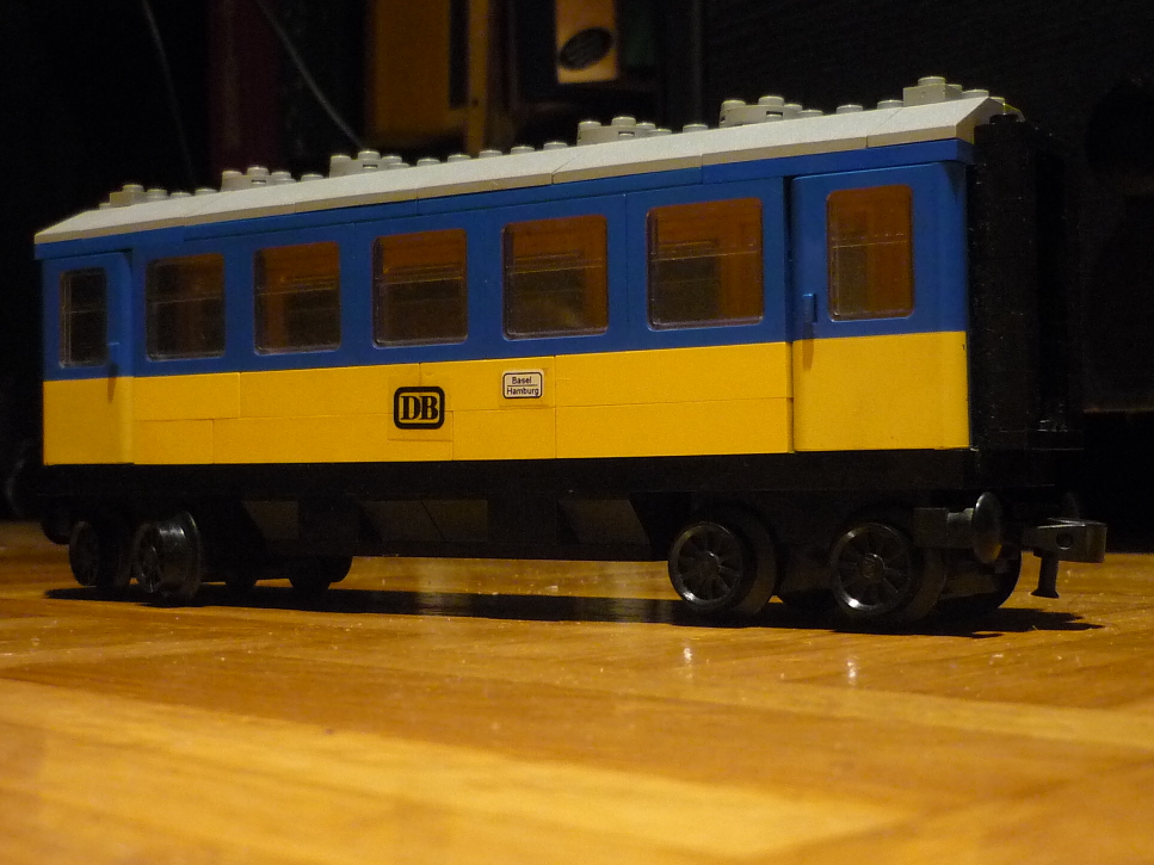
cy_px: 435
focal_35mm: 54
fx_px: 1800
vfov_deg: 27.0
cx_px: 545
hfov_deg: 35.5
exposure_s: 1/10
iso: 400
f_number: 2.8
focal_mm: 5.5
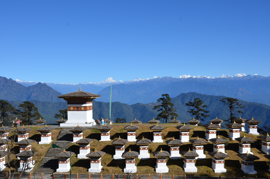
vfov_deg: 29.7
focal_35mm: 45
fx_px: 337
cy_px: 90
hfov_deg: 43.7
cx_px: 135
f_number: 8
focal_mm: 30
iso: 100
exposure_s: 1/250
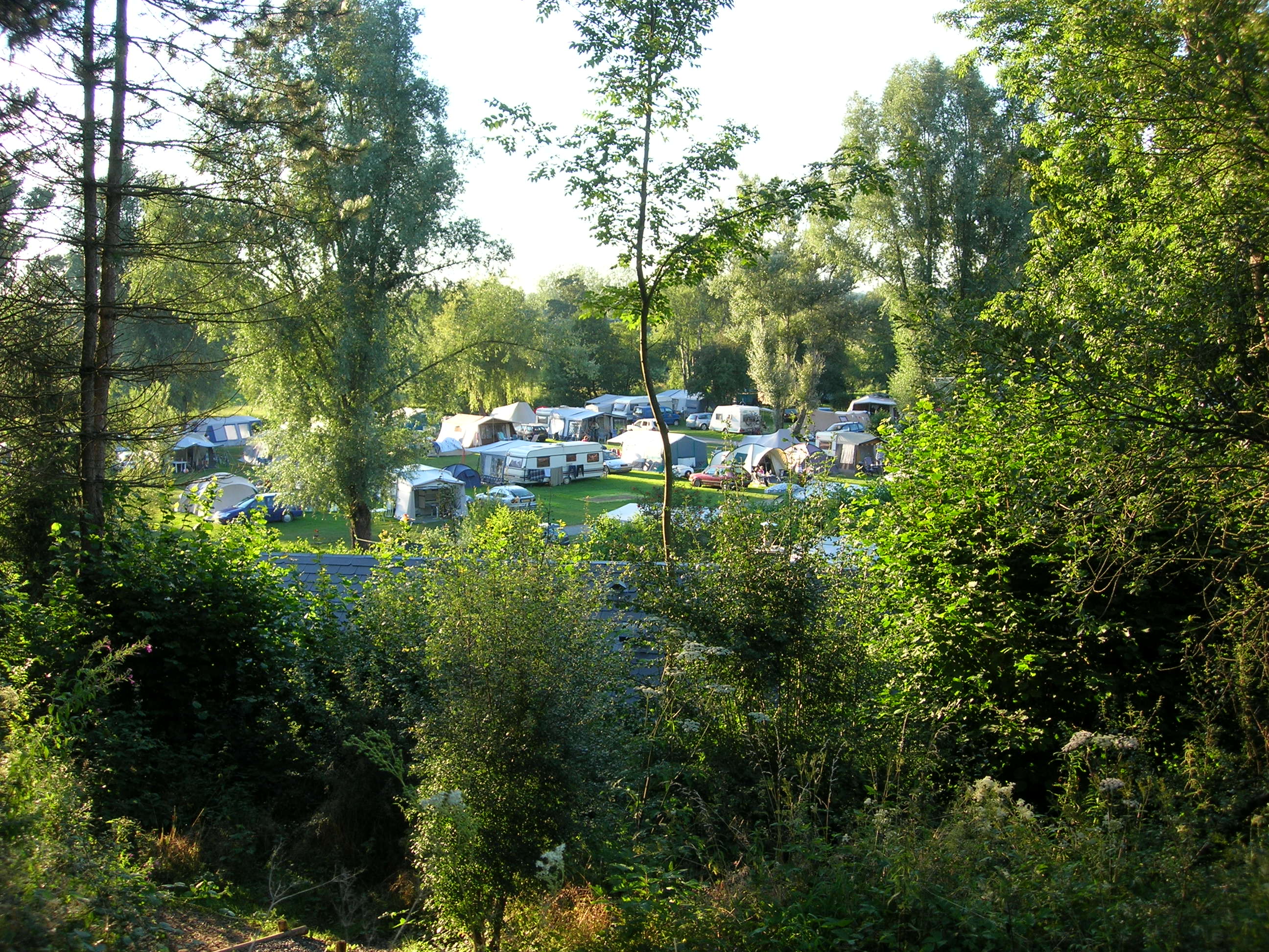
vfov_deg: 37.7
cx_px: 634
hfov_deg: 49.0
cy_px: 476
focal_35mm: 38
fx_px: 1393
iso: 64
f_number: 2.8
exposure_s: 1/170
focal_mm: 7.8
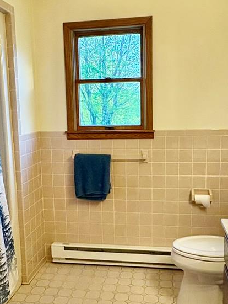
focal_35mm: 39
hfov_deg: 36.8
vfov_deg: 47.8
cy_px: 158
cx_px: 105
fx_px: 342
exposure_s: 1/88
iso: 250
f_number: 2.2
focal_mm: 2.22
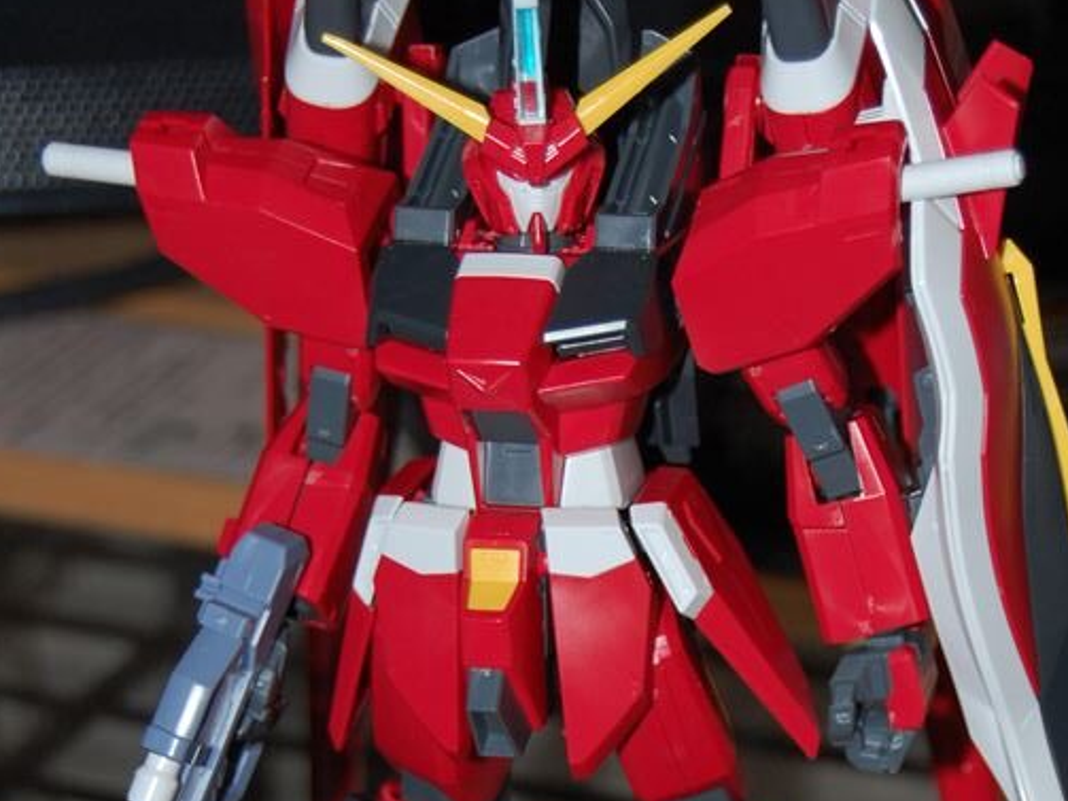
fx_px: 4164
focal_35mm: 135
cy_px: 790
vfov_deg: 10.9
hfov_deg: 14.6
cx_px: 540
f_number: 5.3
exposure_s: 1/60
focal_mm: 46
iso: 400
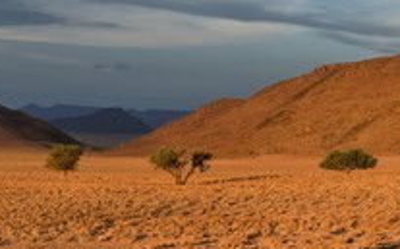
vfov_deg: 11.4
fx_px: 1242
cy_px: 208
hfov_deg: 18.3
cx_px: 238
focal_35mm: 114
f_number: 13
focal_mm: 55
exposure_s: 1/160
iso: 400
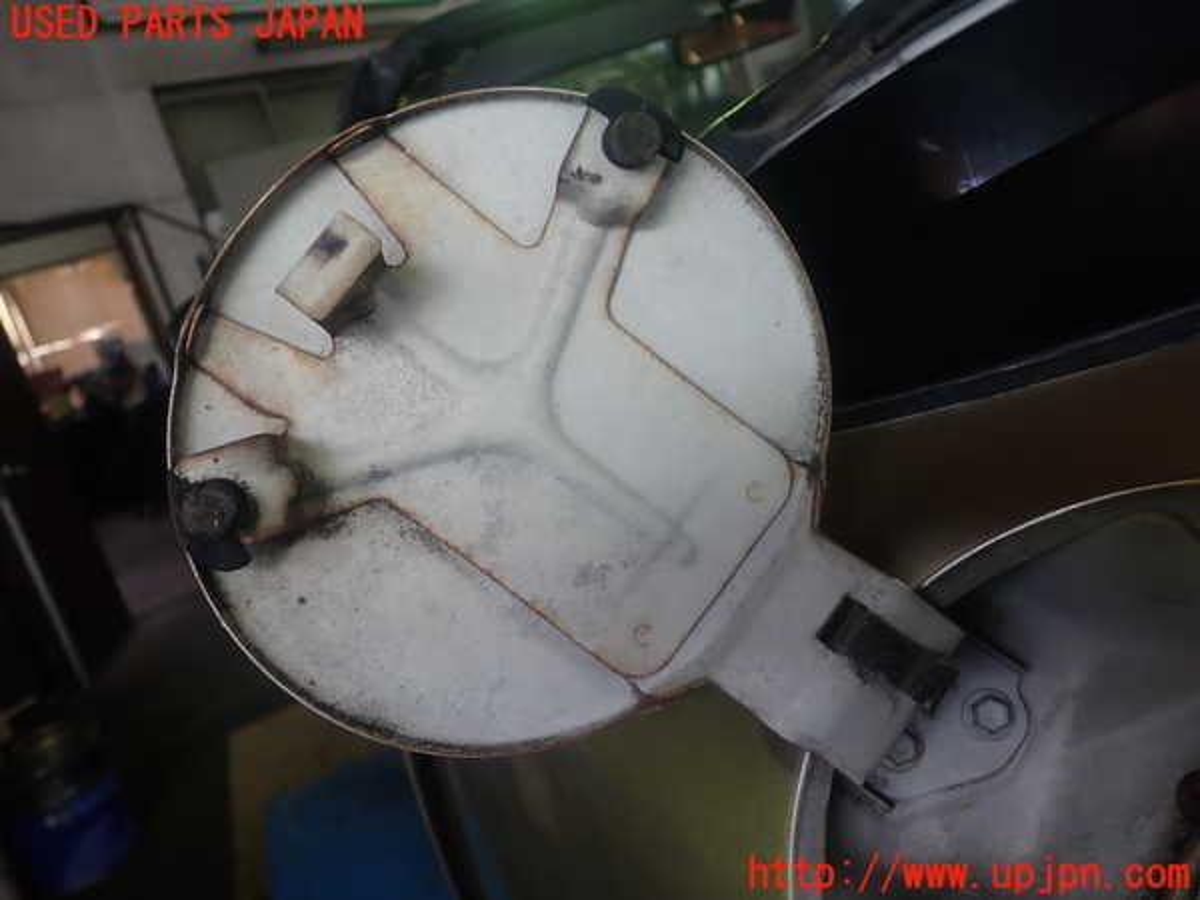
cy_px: 450
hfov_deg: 60.0
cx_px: 600
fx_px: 1040
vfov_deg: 46.8
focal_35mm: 30
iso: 100
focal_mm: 5.4
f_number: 2.3
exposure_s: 1/80
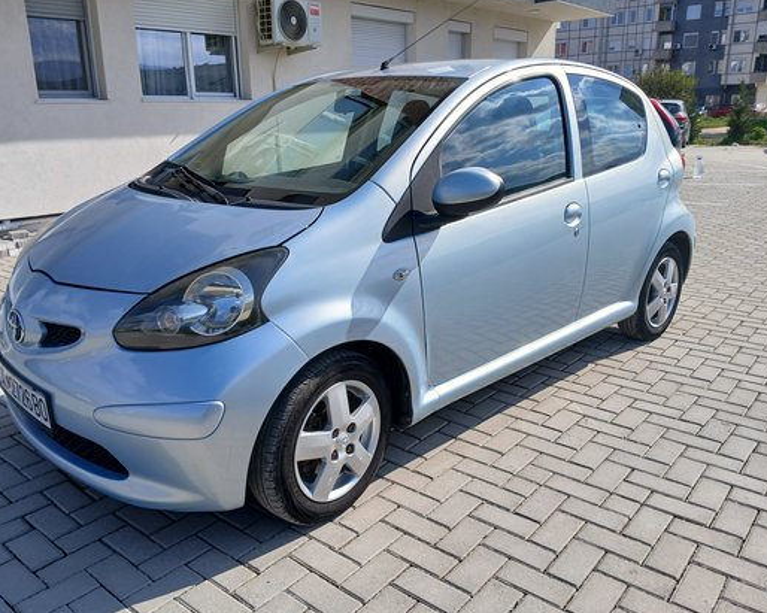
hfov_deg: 62.2
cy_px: 311
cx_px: 374
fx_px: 635
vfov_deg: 51.5
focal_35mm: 28
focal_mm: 3.98
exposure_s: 1/722
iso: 20
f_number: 1.8
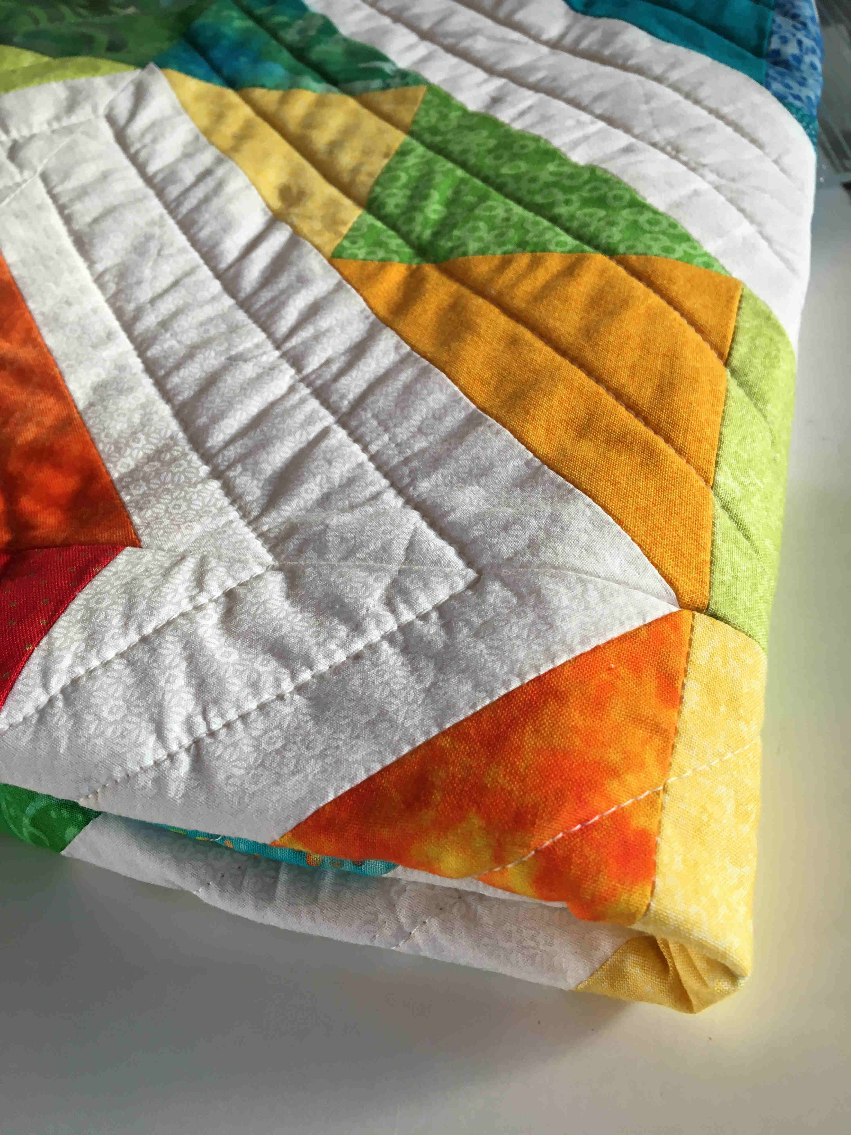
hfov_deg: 48.2
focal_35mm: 29
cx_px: 426
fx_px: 951
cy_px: 568
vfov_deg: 61.7
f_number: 2.2
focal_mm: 4.15
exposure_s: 1/33
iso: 32
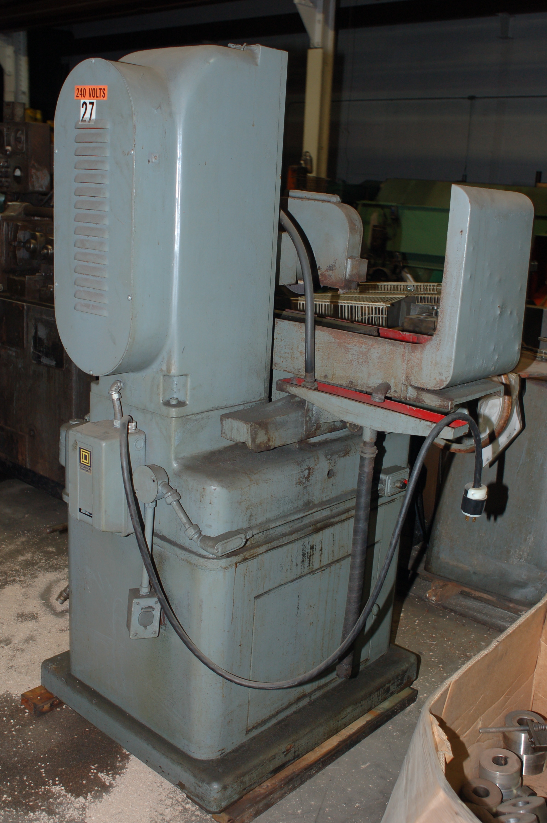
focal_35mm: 36
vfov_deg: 53.2
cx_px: 274
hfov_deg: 36.8
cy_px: 412
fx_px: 822
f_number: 4
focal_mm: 24
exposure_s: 1/60
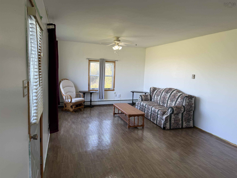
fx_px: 164
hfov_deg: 71.6
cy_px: 89
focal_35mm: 24
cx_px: 118
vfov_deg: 56.8
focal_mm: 6.76
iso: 50
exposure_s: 1/120
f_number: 1.78
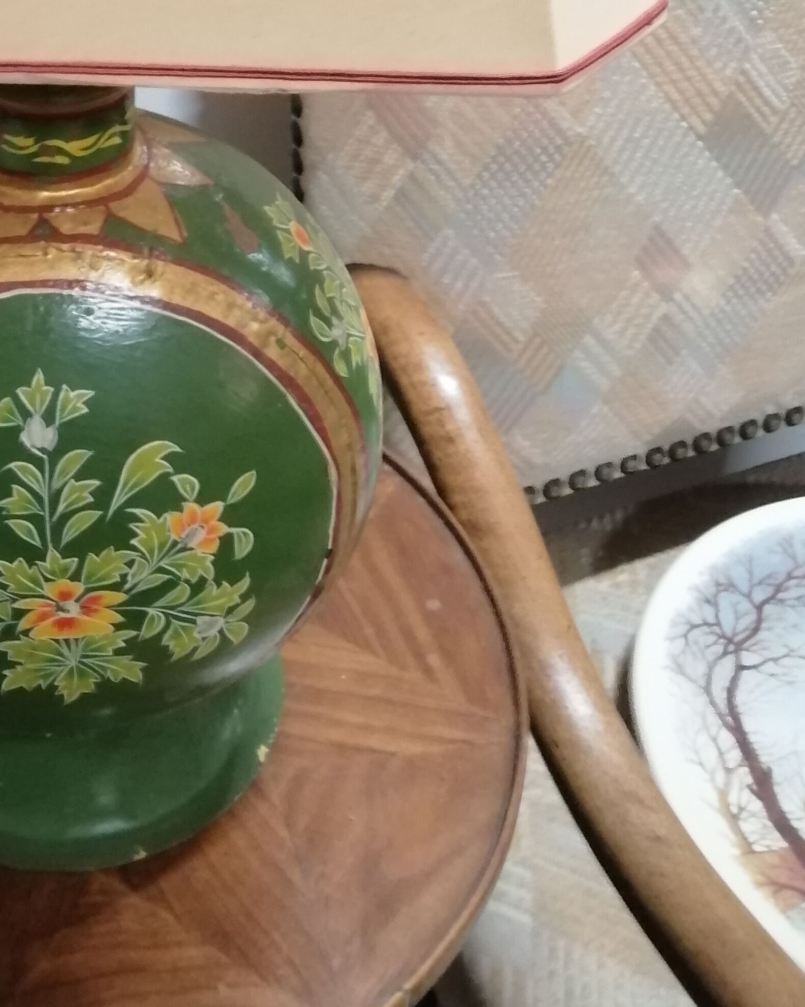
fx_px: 1757
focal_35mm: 59
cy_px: -110
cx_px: 107
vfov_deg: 28.8
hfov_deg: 25.2
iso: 640
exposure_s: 1/20
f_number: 1.8
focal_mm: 3.96
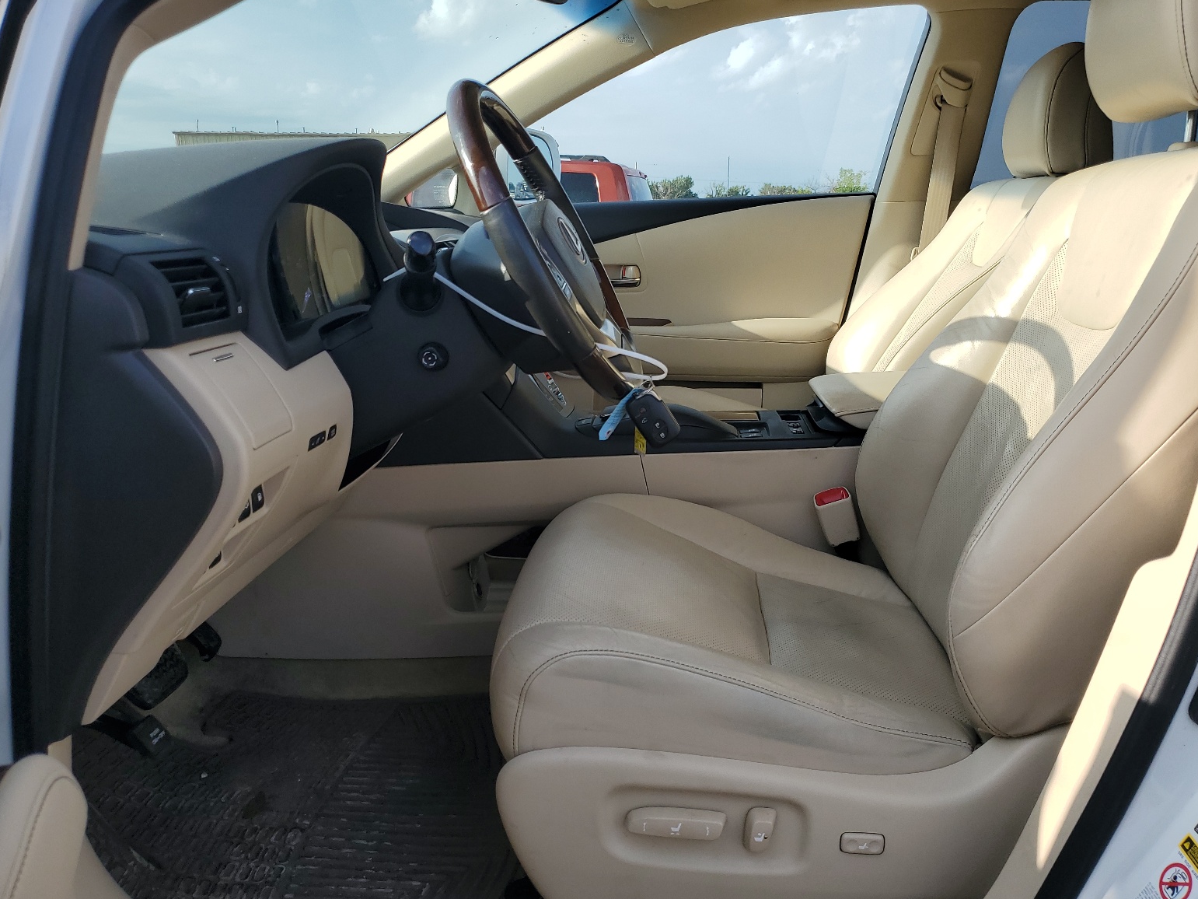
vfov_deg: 51.4
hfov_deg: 65.3
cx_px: 616
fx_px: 934
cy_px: 453
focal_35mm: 27
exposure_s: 1/1250
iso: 50
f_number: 1.5
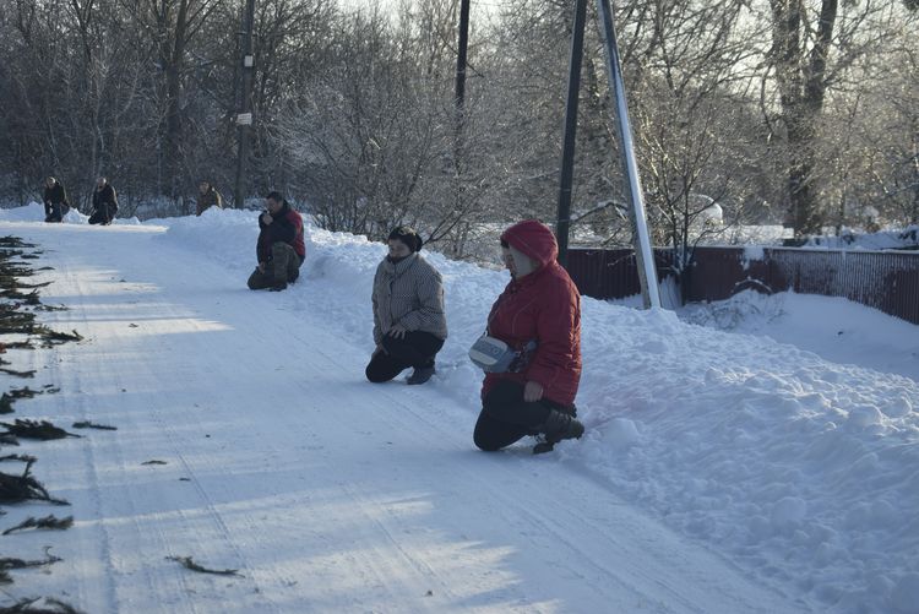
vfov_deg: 16.6
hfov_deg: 24.6
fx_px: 2107
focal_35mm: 82
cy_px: 307
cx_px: 460
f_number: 5.6
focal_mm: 55
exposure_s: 1/400
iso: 200
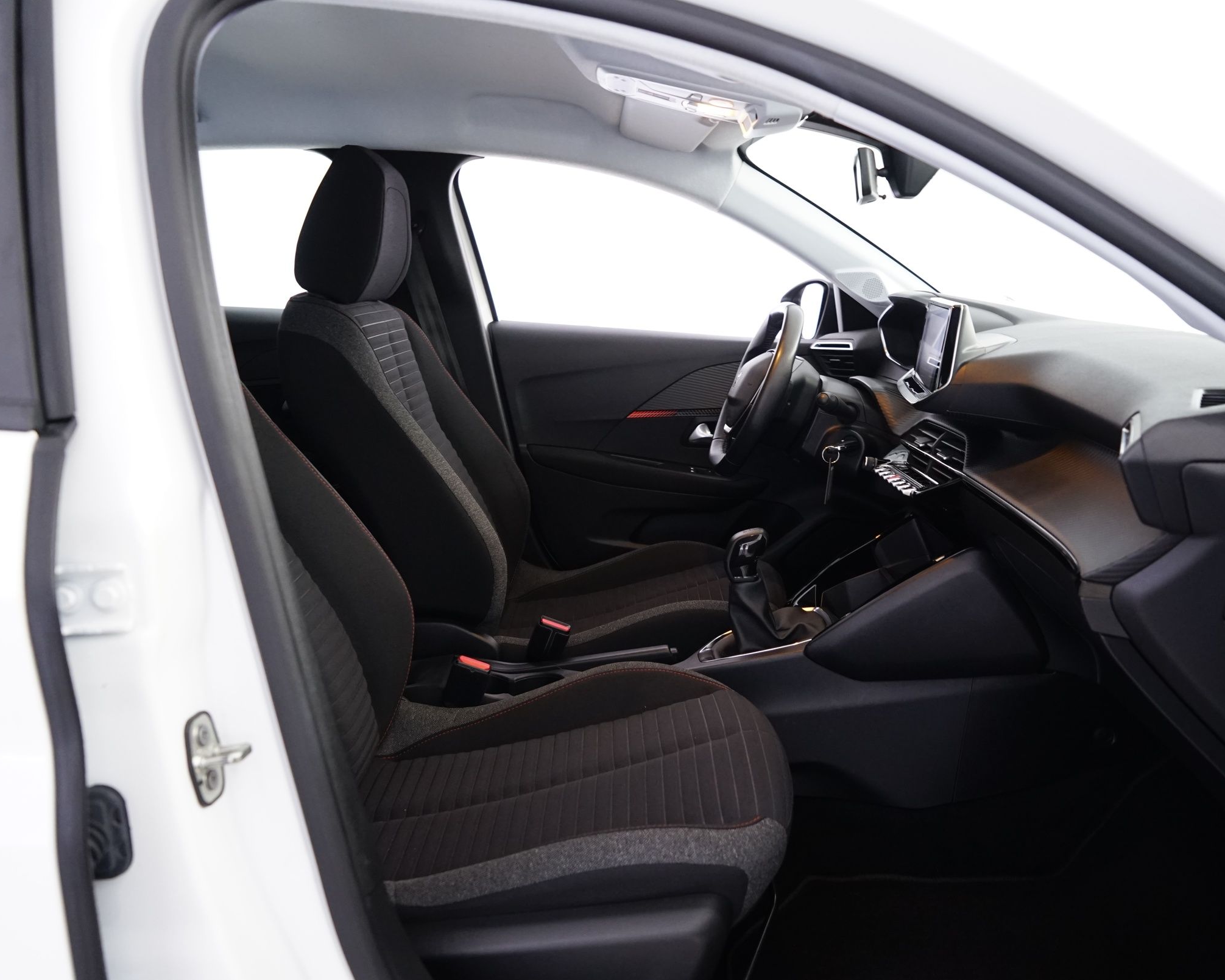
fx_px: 1015
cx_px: 666
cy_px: 507
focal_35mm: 28
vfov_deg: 51.5
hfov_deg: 62.1
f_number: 4.5
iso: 1600
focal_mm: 24
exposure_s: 1/13
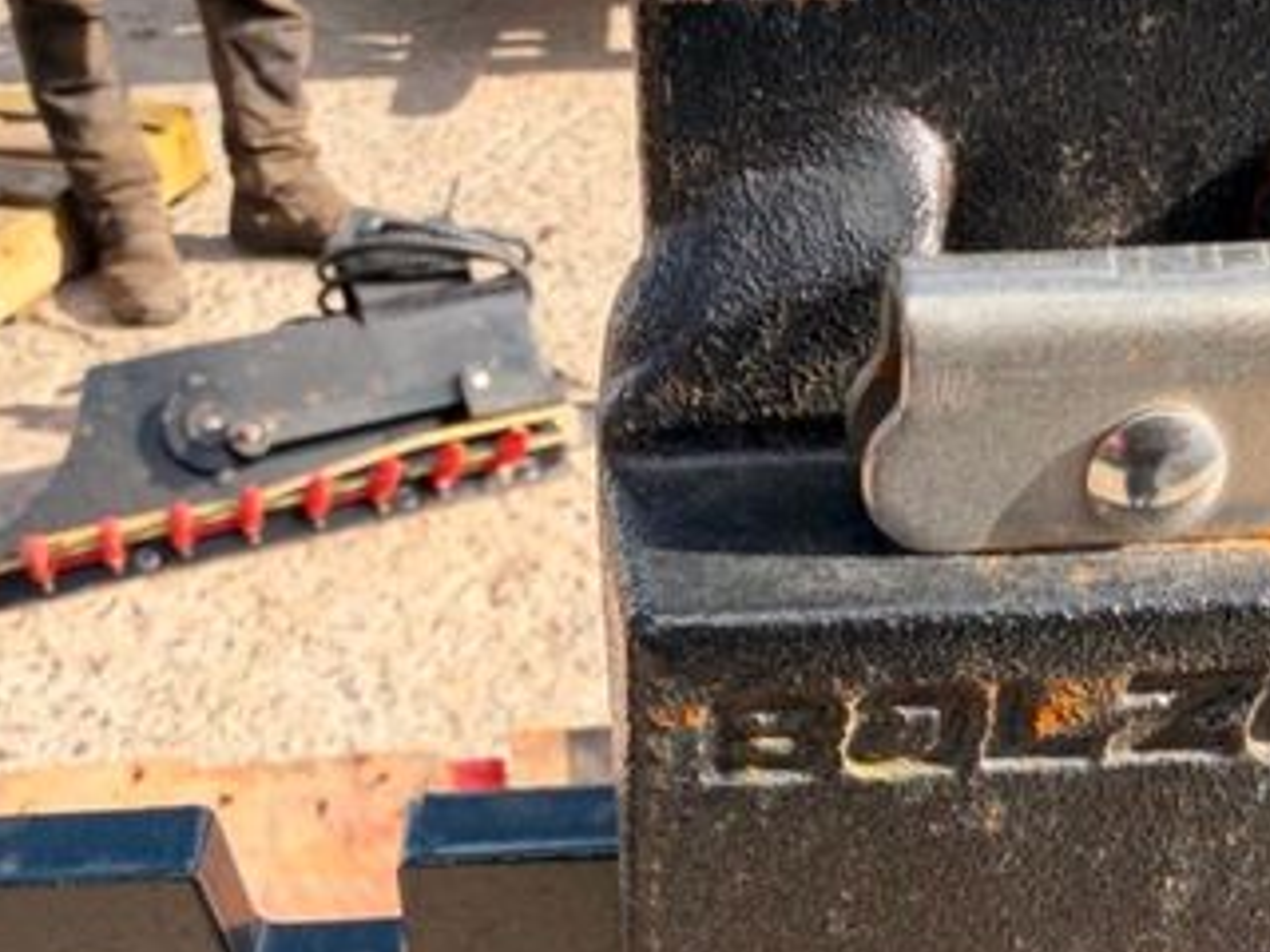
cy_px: 809
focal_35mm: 45
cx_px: 921
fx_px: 1651
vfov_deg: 31.1
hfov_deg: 41.1
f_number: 2.2
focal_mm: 2.22
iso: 50
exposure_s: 1/507
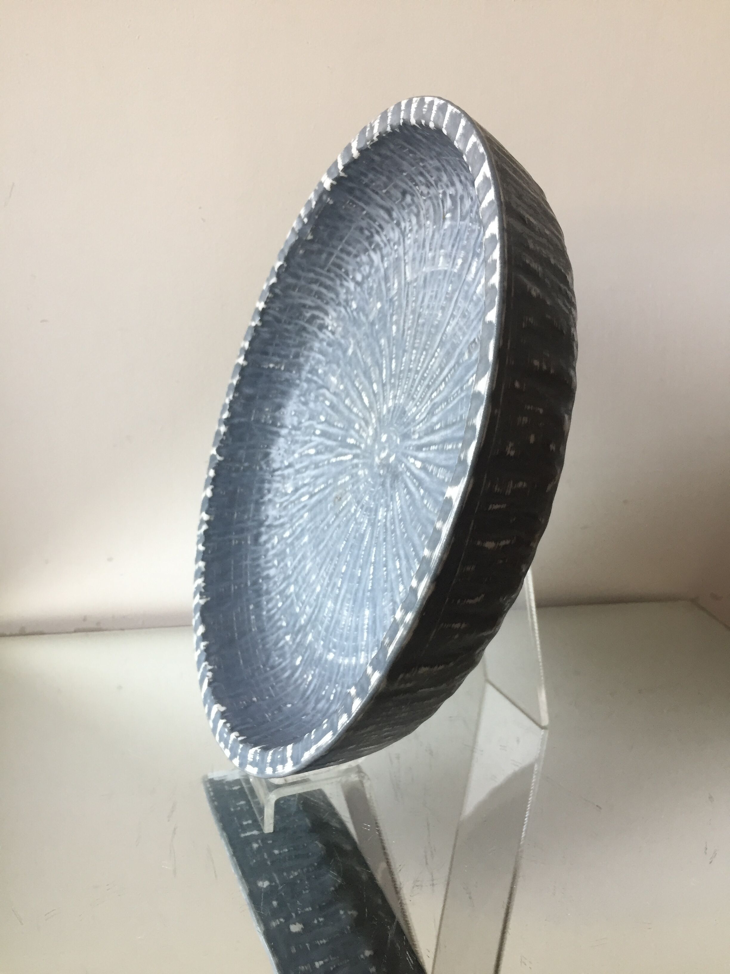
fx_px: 815
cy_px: 487
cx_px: 365
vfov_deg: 61.7
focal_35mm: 29
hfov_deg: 48.2
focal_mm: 4.15
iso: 100
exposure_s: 1/33
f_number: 2.2
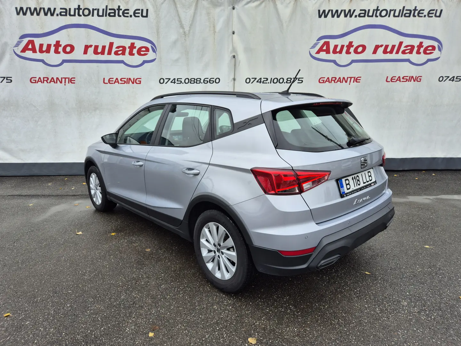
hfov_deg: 73.9
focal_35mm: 23
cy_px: 173
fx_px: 306
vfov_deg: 58.9
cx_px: 230
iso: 25
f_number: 1.8
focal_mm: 5.4
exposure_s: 1/474
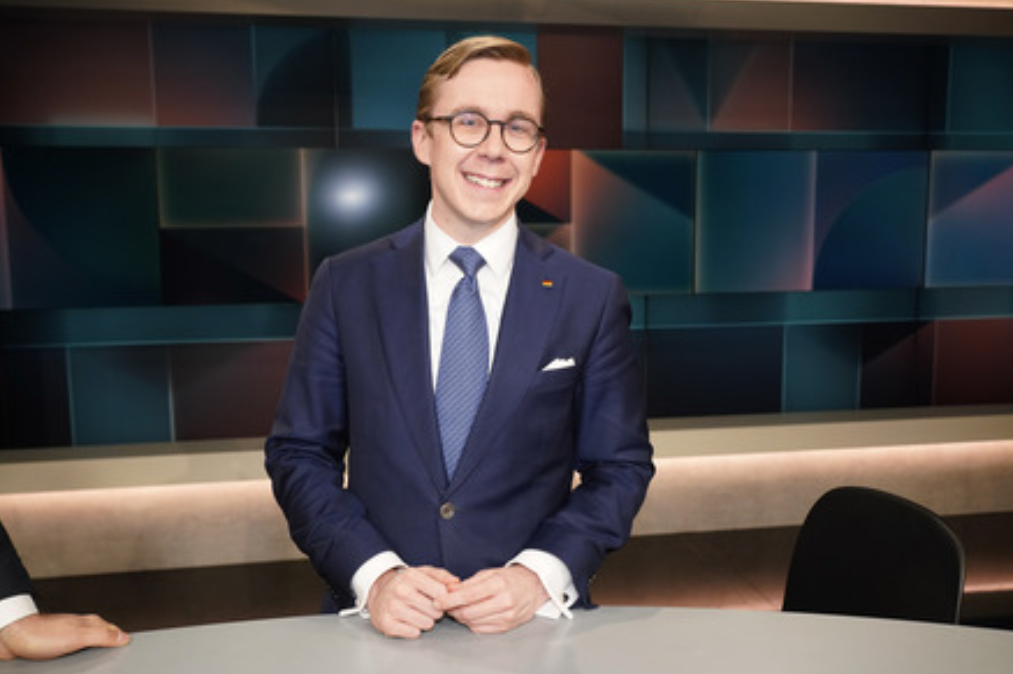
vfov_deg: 41.1
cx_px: 502
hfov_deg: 58.7
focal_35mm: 32
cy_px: 340
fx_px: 900
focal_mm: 31
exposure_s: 1/125
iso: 2000
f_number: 5.6
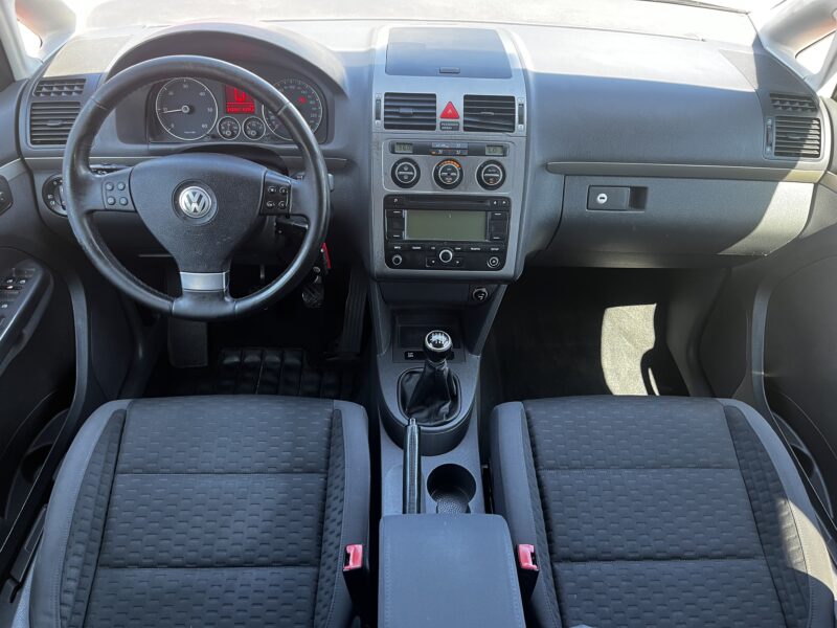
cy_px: 314
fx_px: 629
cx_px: 418
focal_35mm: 26
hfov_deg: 67.3
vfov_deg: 53.1
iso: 125
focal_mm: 5.1
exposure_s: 1/90
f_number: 1.6
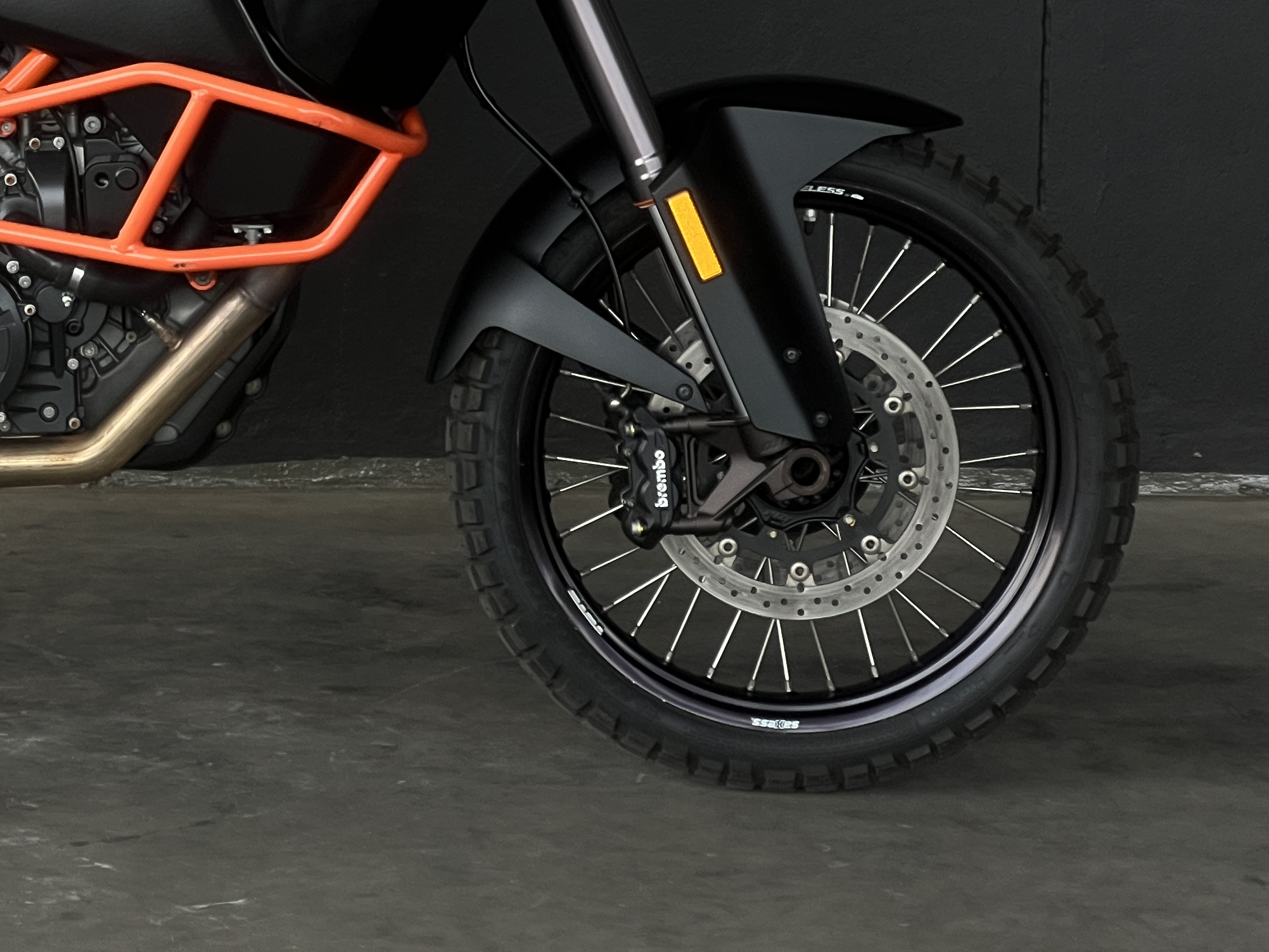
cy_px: 68
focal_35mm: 155
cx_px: -8
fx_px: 5682
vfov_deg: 9.5
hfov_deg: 12.6
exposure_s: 1/99
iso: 32
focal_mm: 9
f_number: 2.8
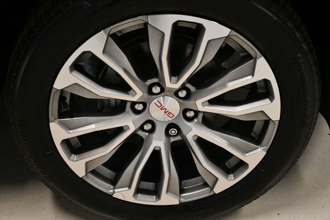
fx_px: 522
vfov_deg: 23.8
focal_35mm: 57
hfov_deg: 35.1
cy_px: 110
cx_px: 165
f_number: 4.2
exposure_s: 1/125
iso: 1600
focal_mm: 38
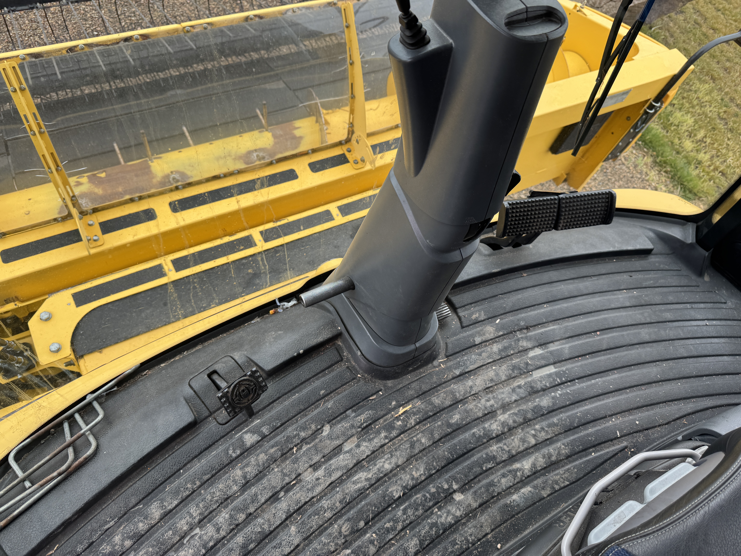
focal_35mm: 24
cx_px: 370
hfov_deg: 71.6
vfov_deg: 56.8
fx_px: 514
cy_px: 278
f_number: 1.78
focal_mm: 6.76
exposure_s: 1/121
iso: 64
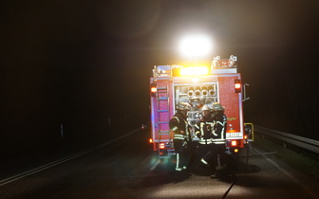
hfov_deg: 49.1
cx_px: 184
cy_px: 100
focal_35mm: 40
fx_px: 348
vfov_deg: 32.0
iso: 2000
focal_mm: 22
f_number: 3.5
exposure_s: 1/60
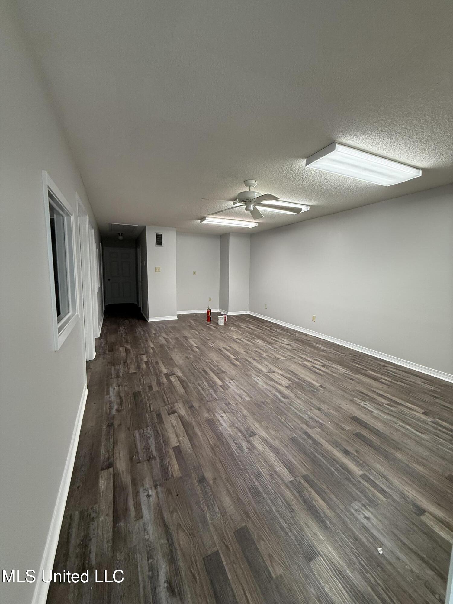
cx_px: 226
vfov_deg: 102.1
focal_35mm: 14
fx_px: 244
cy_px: 302
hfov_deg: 85.7
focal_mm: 2.22
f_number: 2.2
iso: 160
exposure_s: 1/120
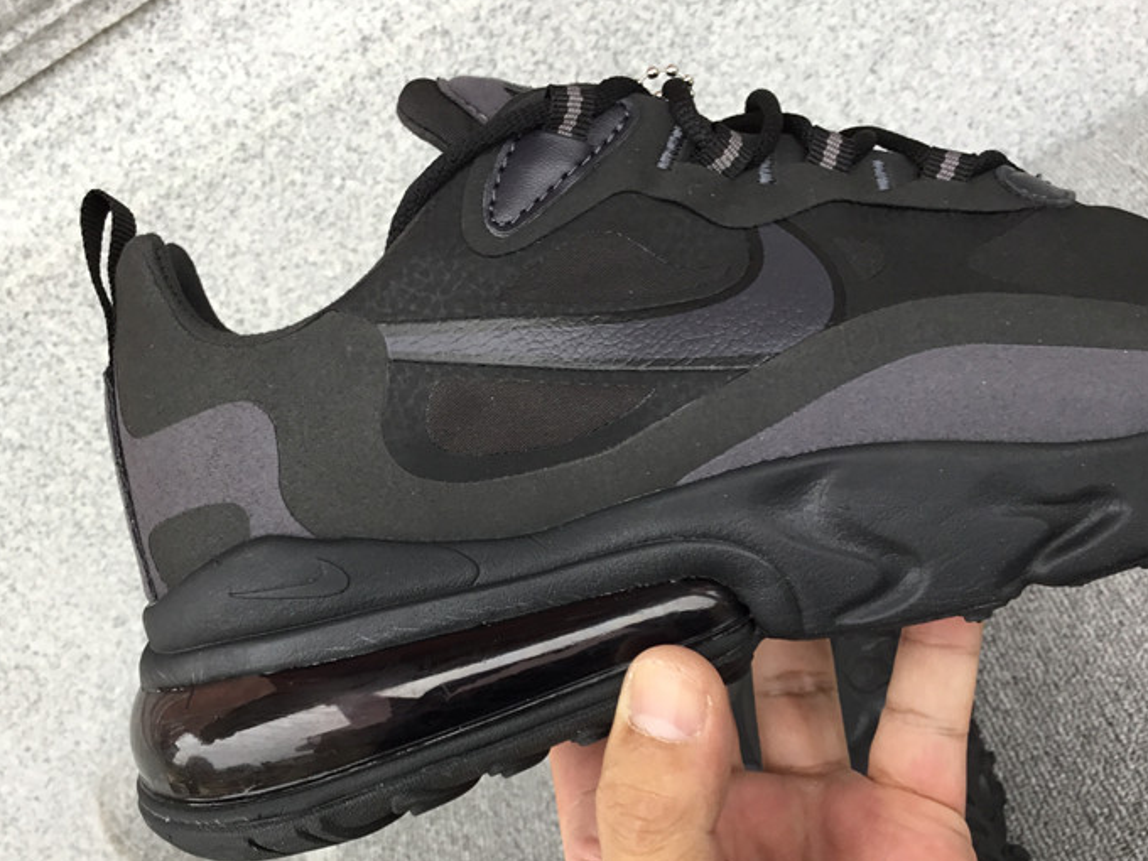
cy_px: 536
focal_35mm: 41
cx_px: 496
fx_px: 1360
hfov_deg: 45.7
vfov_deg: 35.0
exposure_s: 1/50
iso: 32
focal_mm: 3.3
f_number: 2.4
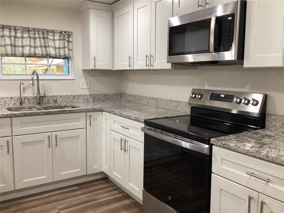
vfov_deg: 45.4
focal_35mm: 31
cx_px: 142
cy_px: 106
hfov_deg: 58.4
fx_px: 254
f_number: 2.4
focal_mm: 3.3
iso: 160
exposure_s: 1/60
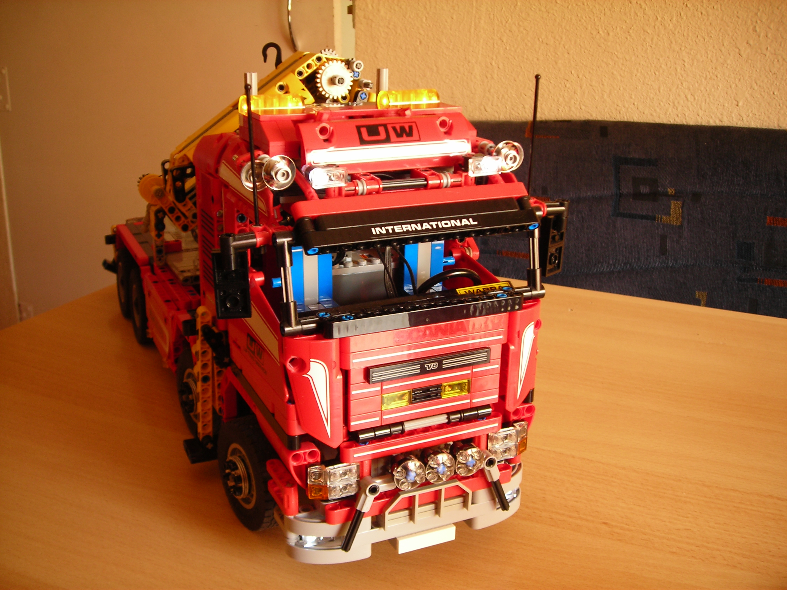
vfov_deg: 37.7
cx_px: 394
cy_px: 295
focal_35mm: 38
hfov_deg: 49.0
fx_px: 864
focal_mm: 6.3
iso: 50
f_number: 3.2
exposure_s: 1/5.4
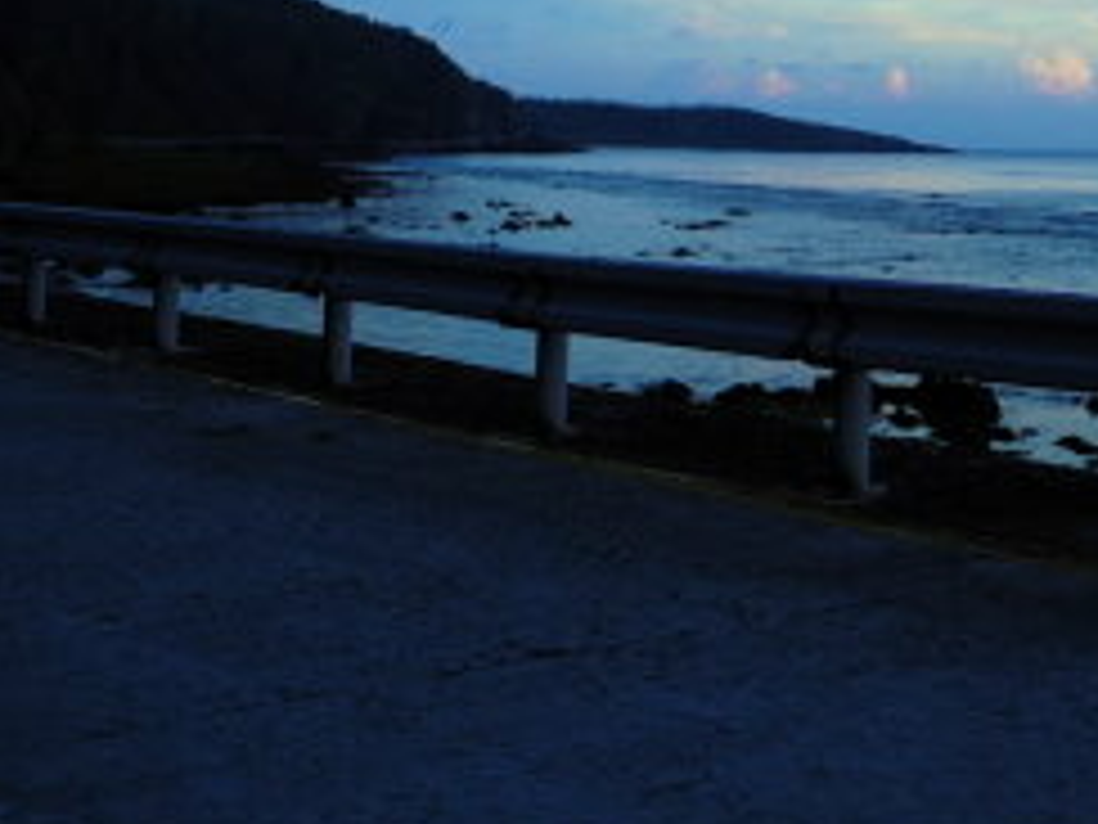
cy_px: -14
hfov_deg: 28.4
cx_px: 1148
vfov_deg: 22.3
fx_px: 1998
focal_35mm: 63
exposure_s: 1/339
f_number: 2.8
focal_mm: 6.4
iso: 100
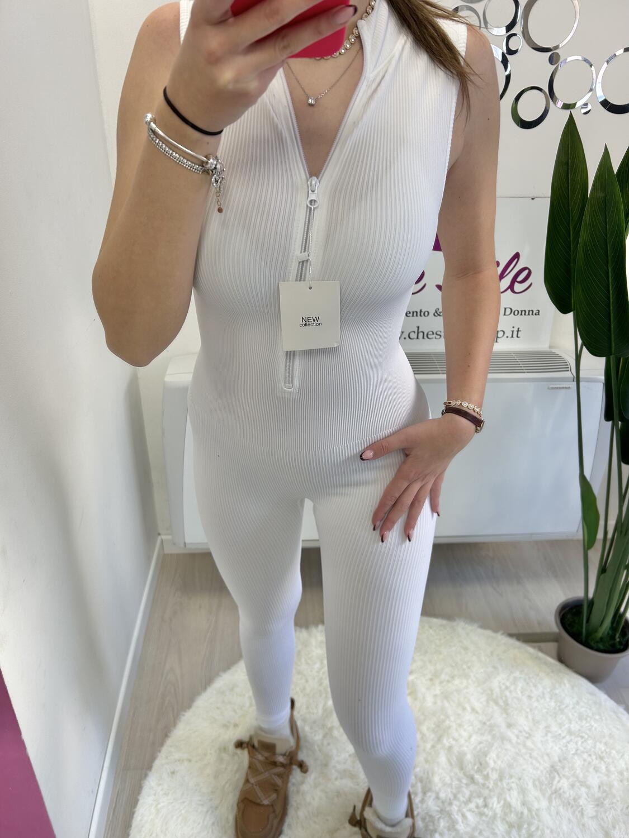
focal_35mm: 26
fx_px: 630
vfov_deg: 67.3
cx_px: 314
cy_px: 419
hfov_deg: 53.1
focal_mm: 5.7
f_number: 1.5
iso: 50
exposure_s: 1/100
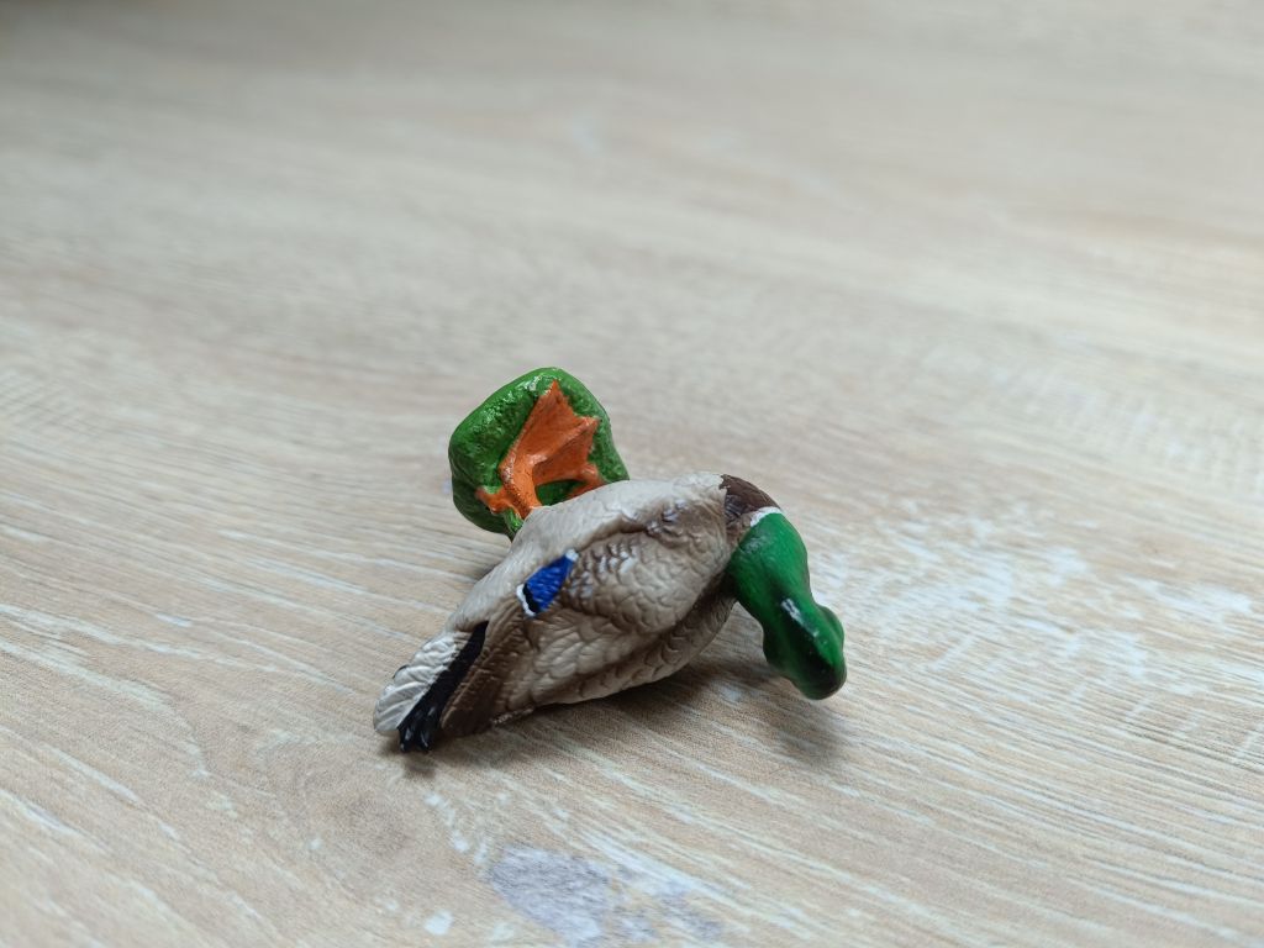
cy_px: 474
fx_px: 876
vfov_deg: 56.8
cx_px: 632
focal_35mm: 24
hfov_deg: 71.6
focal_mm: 5.59
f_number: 1.88
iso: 52
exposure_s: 1/153
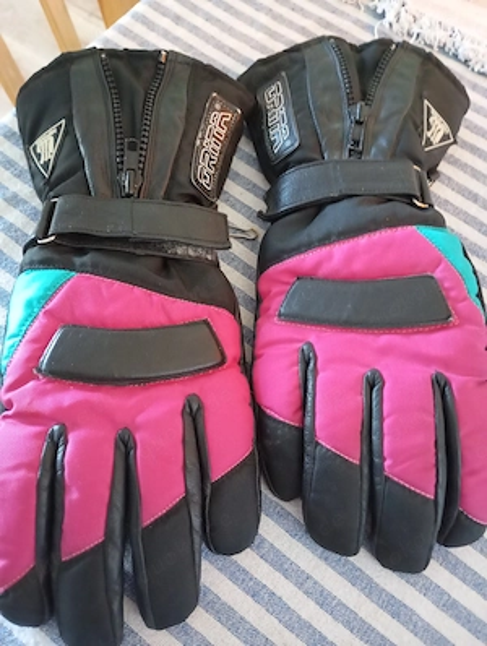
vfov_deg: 63.4
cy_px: 323
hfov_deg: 49.9
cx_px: 244
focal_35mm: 28
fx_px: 524
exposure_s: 1/16.7
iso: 6222
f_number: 1.8
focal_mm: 4.27
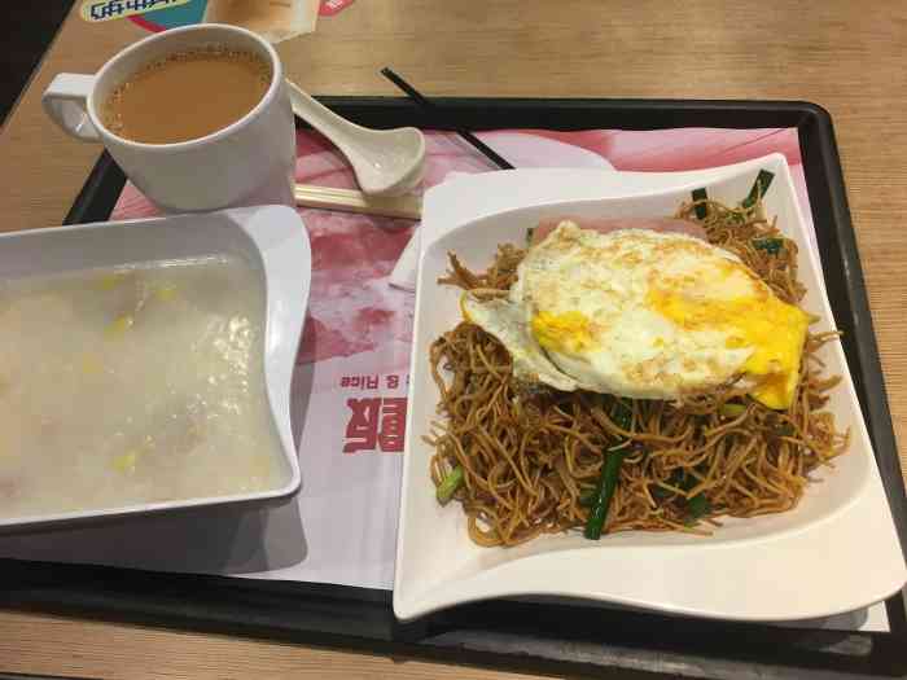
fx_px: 760
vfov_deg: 48.2
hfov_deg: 61.7
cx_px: 454
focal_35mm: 29
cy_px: 340
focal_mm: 4.15
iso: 64
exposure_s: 1/33
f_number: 2.2
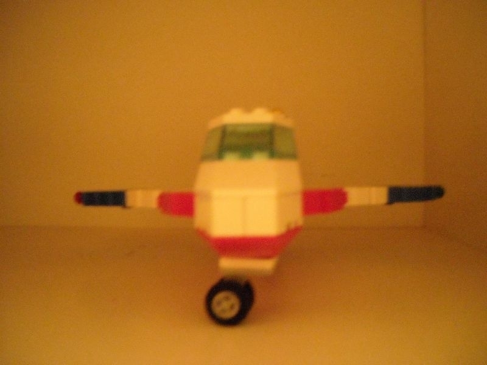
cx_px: 244
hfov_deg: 52.6
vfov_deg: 40.7
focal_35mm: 35
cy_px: 182
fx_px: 492
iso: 800
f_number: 2.8
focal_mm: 5.7
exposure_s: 1
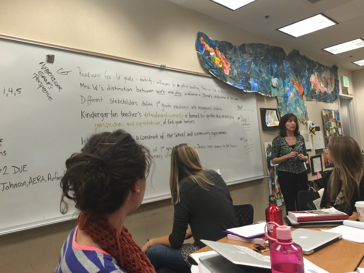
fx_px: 305
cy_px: 136
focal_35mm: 29
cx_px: 182
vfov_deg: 48.2
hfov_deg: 61.7
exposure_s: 1/15
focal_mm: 4.15
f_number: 2.2
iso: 50
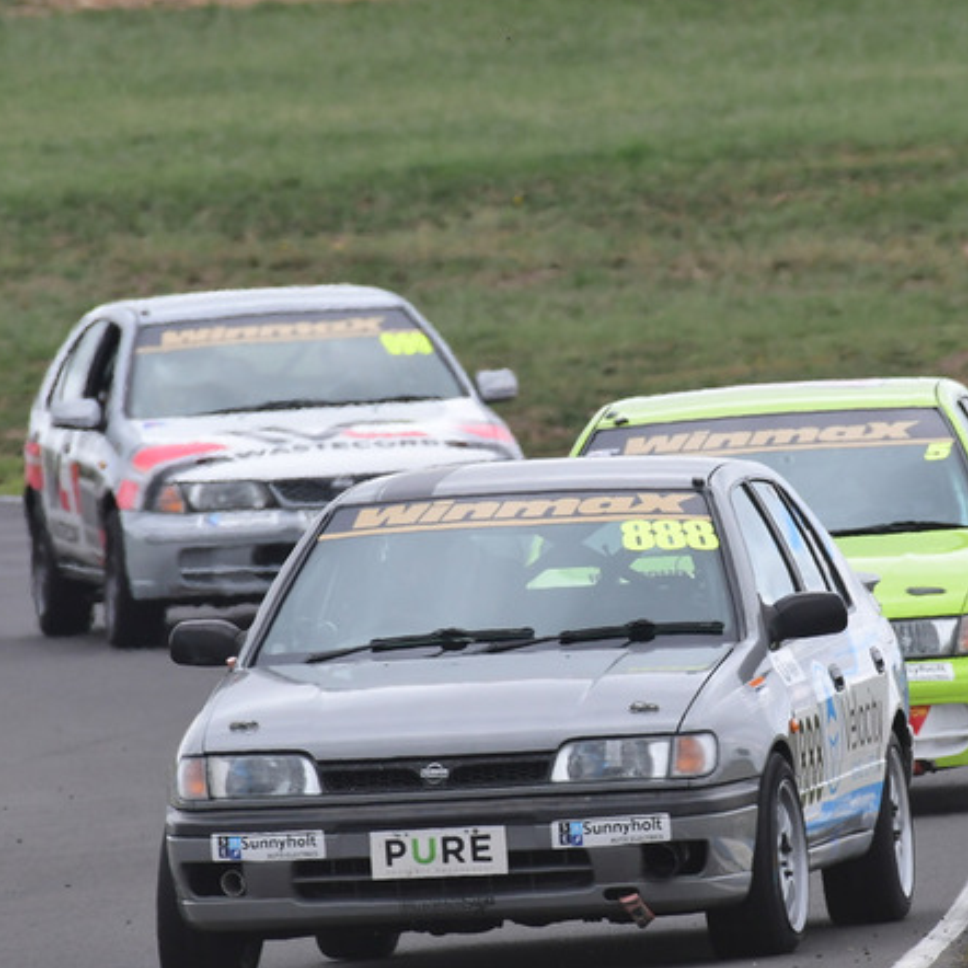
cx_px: 620
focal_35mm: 1155
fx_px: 36541
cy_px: 414
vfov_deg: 1.5
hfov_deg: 1.5
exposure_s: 1/640
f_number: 10
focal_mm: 500
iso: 500
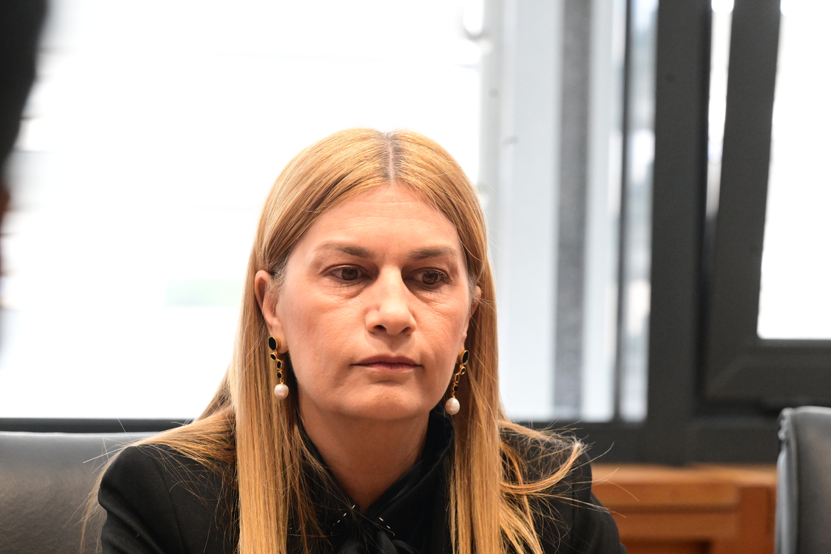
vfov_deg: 6.9
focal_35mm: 200
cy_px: 277
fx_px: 4617
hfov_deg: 10.3
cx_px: 416
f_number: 7.1
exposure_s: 1/500
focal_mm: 200
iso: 6400
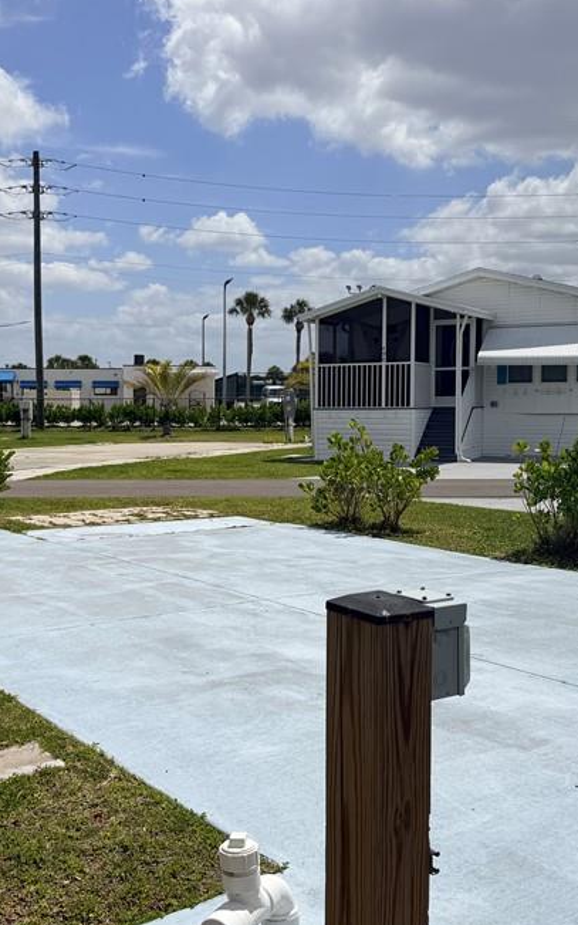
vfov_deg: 49.3
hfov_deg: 31.9
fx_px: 1008
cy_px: 467
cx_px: 224
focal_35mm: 40
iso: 80
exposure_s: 1/17544
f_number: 1.78
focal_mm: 6.76
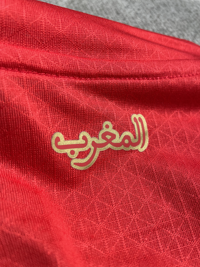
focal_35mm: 26
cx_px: 100
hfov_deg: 53.1
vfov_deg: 67.3
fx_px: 200
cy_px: 134
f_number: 1.6
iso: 64
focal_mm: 4.2
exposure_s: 1/121
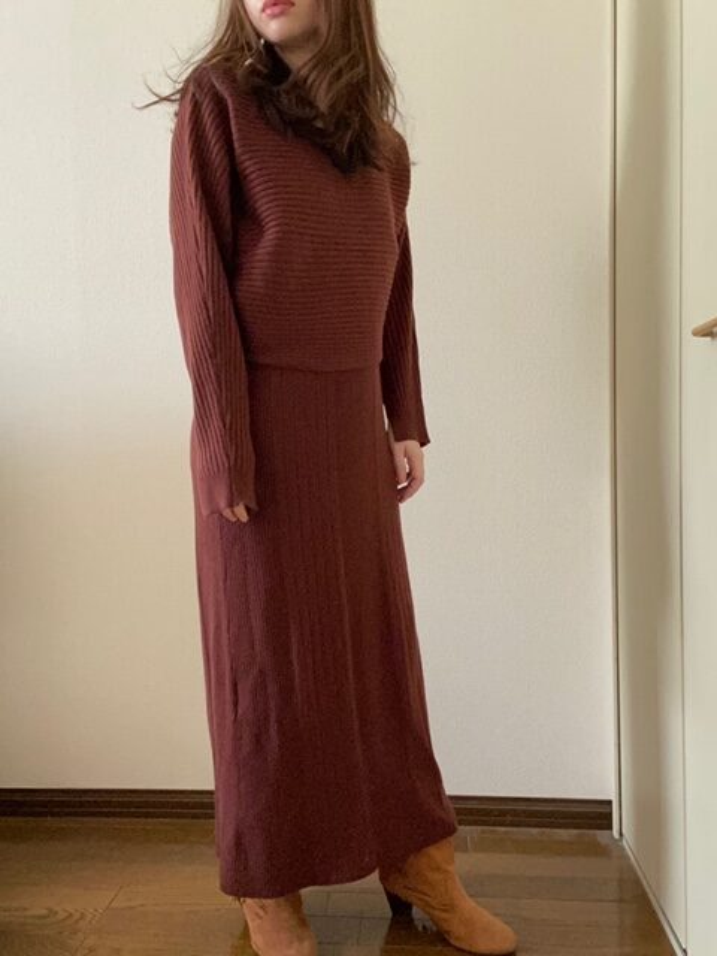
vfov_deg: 60.0
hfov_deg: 46.8
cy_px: 478
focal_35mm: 30
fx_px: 829
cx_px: 358
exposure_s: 1/33
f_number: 2.2
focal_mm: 2.71
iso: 400
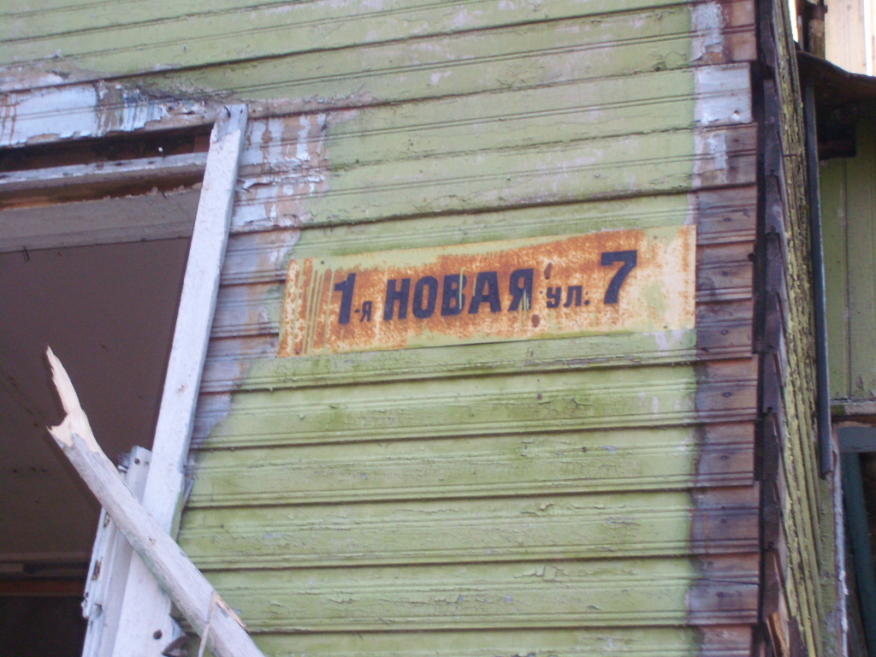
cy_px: 328
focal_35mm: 71
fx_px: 1797
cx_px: 438
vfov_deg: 20.7
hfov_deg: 27.4
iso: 300
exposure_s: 1/60
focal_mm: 11.89
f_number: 4
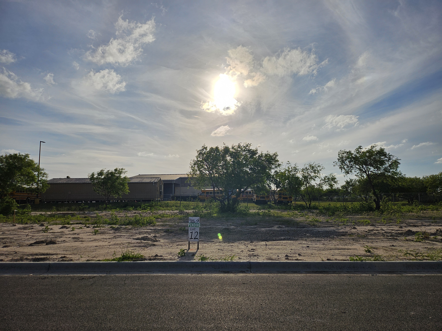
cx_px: 221
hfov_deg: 71.6
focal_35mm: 24
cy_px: 166
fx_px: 306
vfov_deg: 56.8
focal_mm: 5
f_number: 1.8
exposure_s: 1/20291
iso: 50
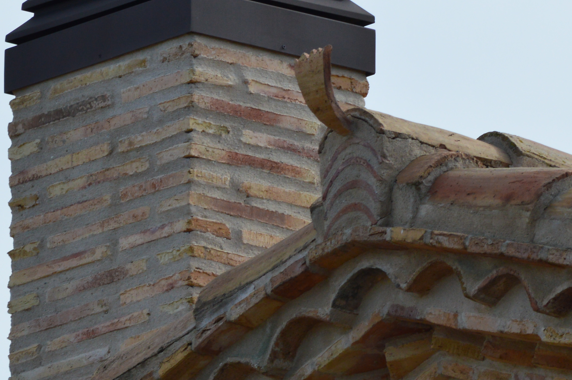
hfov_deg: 2.9
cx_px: 357
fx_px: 11176
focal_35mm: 704
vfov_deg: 1.9
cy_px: 230
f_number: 11
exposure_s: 1/500
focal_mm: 200
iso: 360
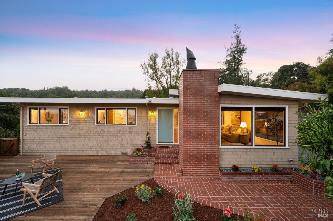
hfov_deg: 104.3
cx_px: 166
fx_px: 129
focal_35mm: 14
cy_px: 110
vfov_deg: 81.1
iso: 400
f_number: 6.3
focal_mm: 14
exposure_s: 1/6
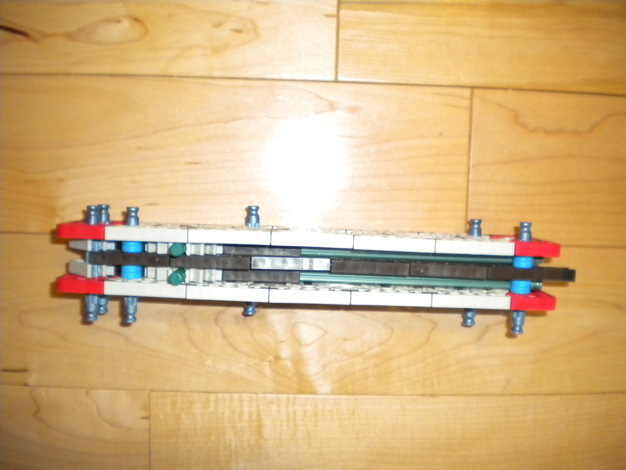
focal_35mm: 35
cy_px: 235
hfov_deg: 52.6
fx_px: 633
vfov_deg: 40.7
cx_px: 313
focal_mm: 6.3
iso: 400
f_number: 3.1
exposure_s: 1/30
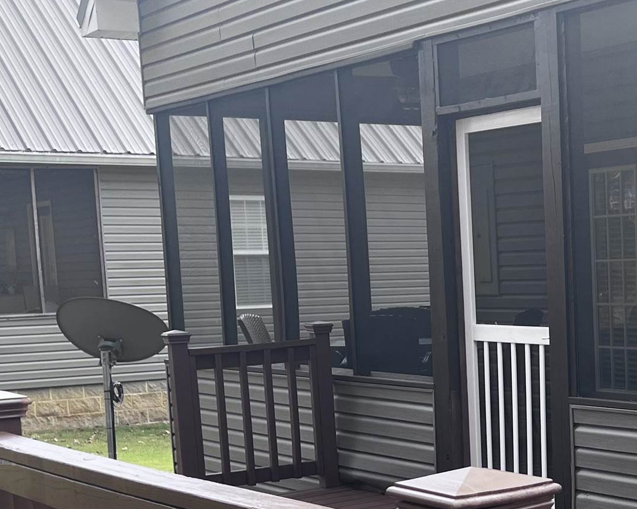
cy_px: 454
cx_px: 628
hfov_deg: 24.9
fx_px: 1376
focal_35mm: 73
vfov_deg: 20.6
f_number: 1.5
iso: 50
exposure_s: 1/521
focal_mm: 5.7
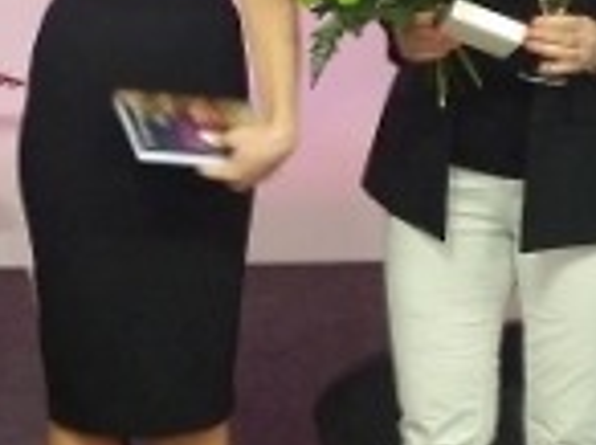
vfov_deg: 17.2
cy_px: 114
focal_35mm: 85
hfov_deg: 23.0
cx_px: 241
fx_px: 1461
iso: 80
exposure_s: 1/15
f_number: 2.2
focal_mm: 4.13
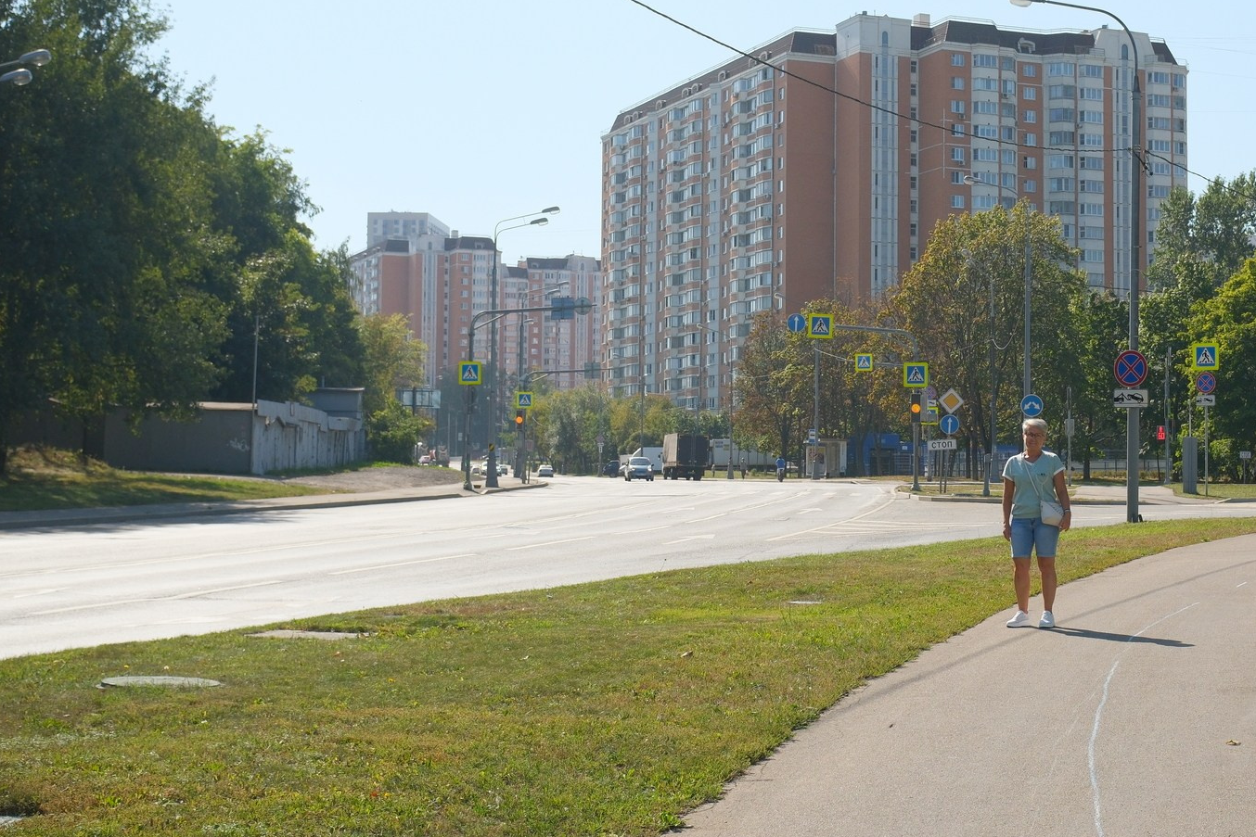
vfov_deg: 21.9
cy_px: 376
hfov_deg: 32.0
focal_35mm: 62
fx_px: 2163
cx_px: 889
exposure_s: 1/2200
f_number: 5.6
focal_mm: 27
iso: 640
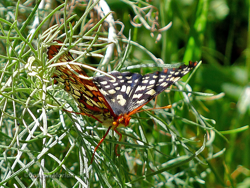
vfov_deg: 12.3
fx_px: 867
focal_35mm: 120
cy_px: 94
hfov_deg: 16.4
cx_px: 125
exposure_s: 1/400
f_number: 3.3
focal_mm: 19.2
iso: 80
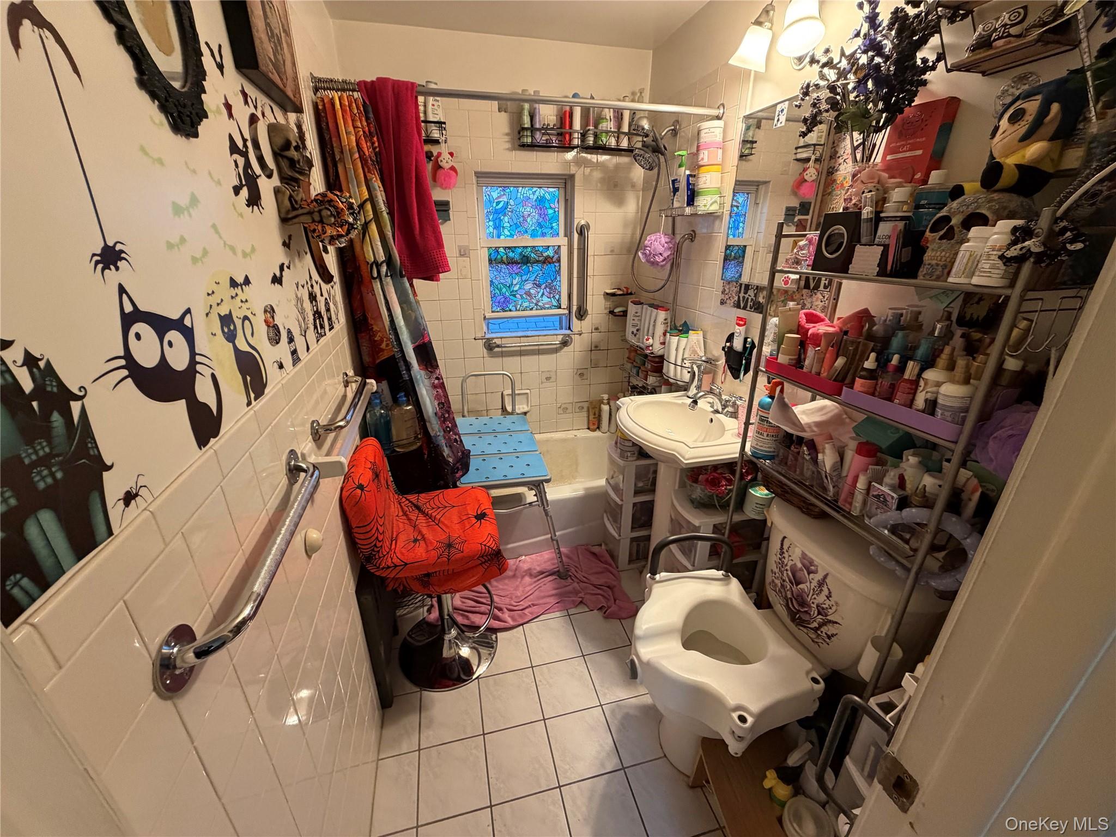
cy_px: 418
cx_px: 558
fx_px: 451
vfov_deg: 85.7
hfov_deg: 102.1
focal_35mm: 14
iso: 400
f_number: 2.2
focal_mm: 2.22
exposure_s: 1/60
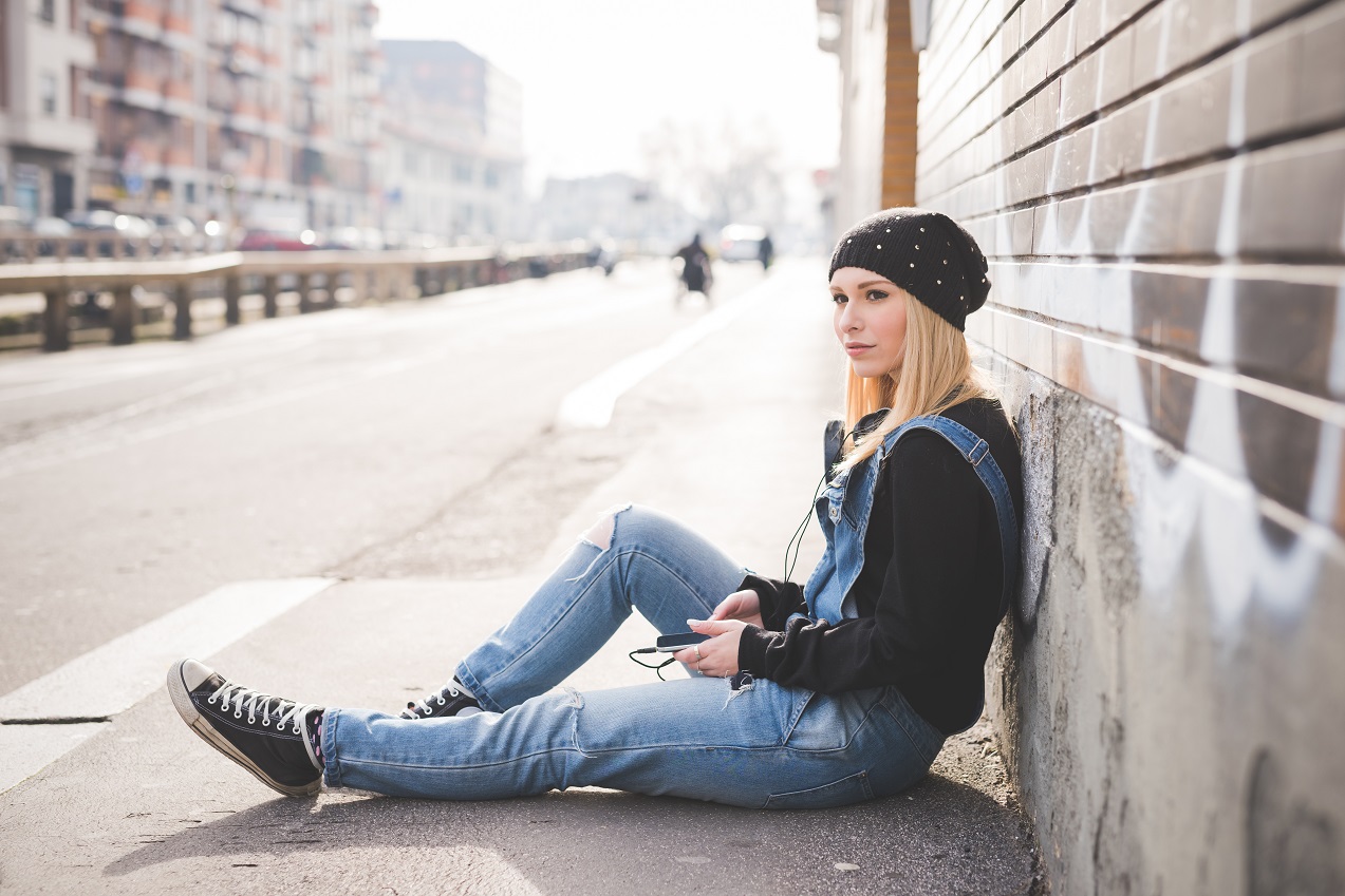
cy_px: 448
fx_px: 1868
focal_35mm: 50
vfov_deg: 27.0
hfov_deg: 39.6
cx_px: 672
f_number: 2.8
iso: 160
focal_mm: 50
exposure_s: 1/640
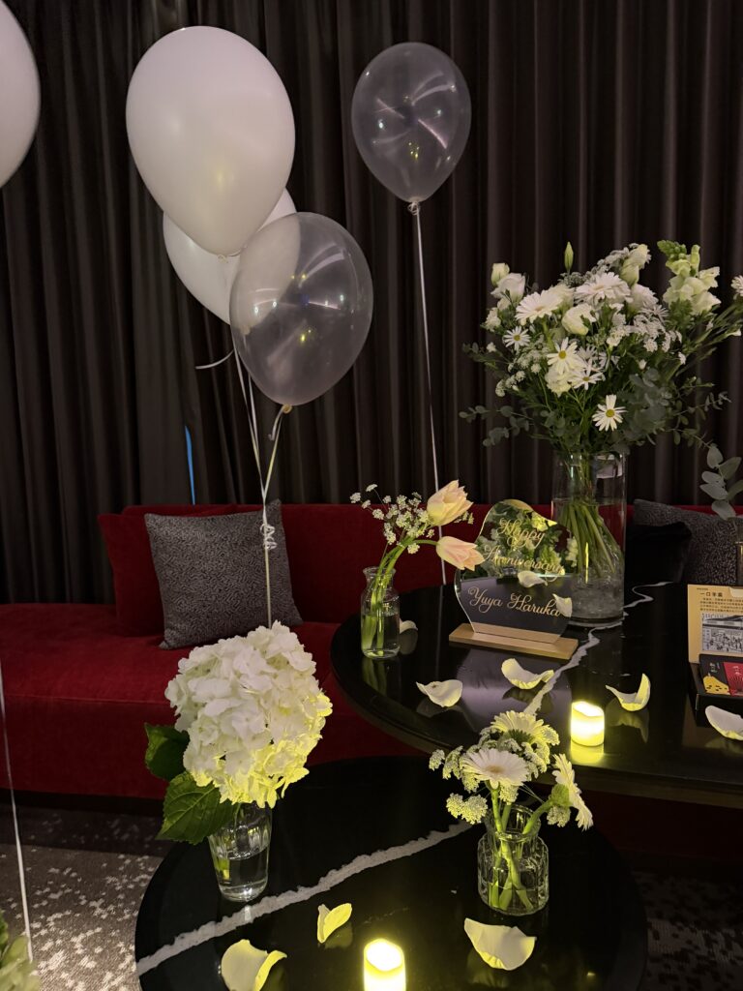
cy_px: 496
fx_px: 687
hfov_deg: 56.8
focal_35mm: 24
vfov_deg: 71.6
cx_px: 372
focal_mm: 6.76
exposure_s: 1/30
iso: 800
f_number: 1.78
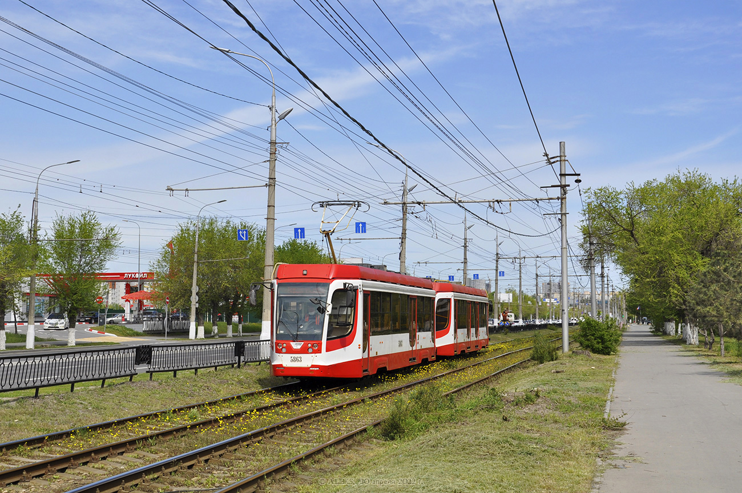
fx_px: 1050
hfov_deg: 38.9
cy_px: 246
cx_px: 371
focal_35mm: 51
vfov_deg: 26.4
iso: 200
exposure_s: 1/640
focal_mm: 34
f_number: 9
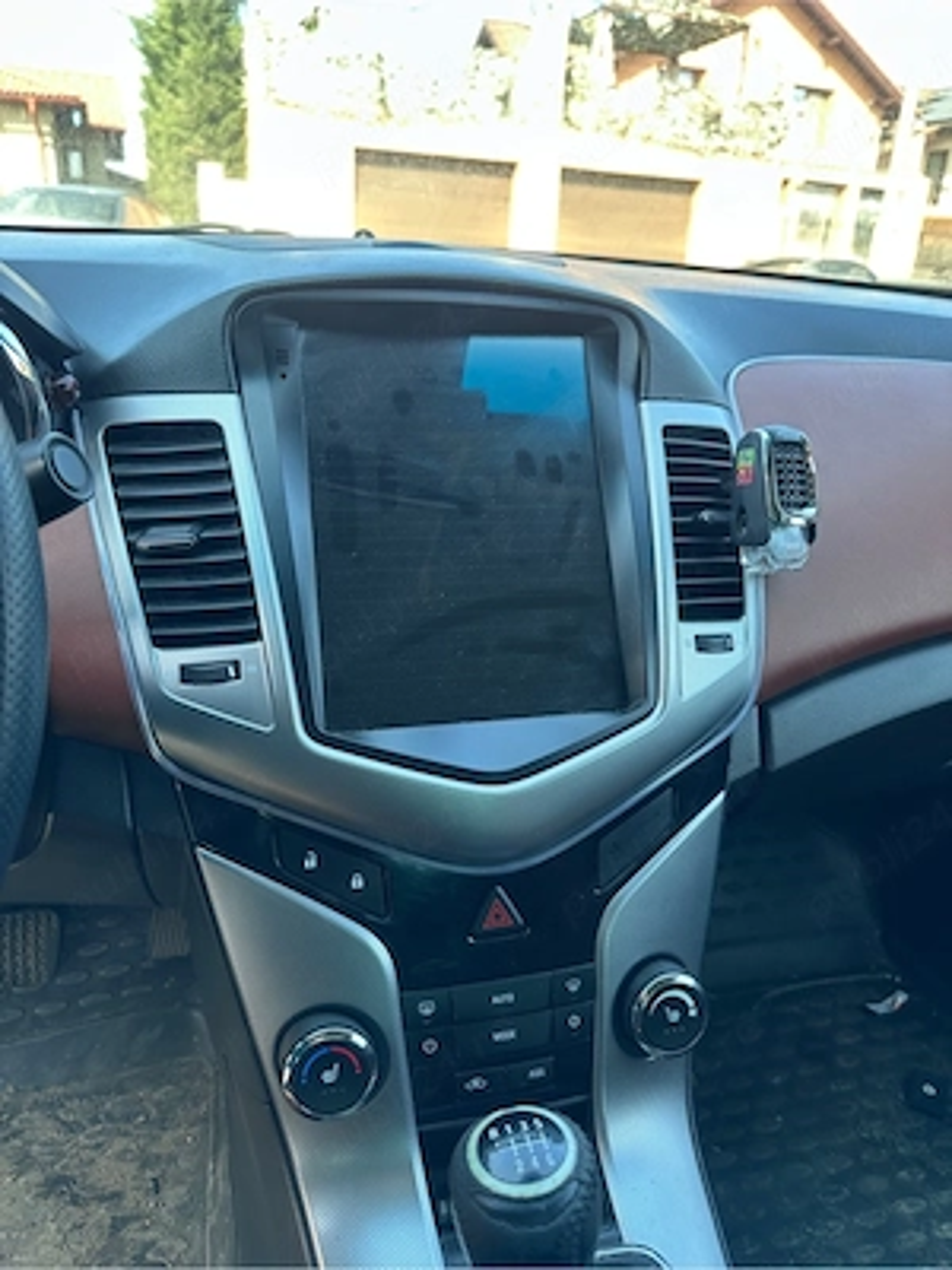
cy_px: 635
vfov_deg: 71.6
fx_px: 880
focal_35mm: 24
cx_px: 476
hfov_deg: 56.8
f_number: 1.78
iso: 64
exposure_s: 1/137
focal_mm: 6.86
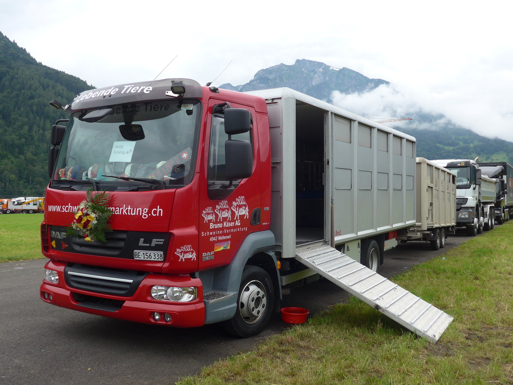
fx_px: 504
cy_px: 192
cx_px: 256
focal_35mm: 34
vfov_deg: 41.8
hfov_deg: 54.0
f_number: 2.8
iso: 80
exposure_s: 1/400
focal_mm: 7
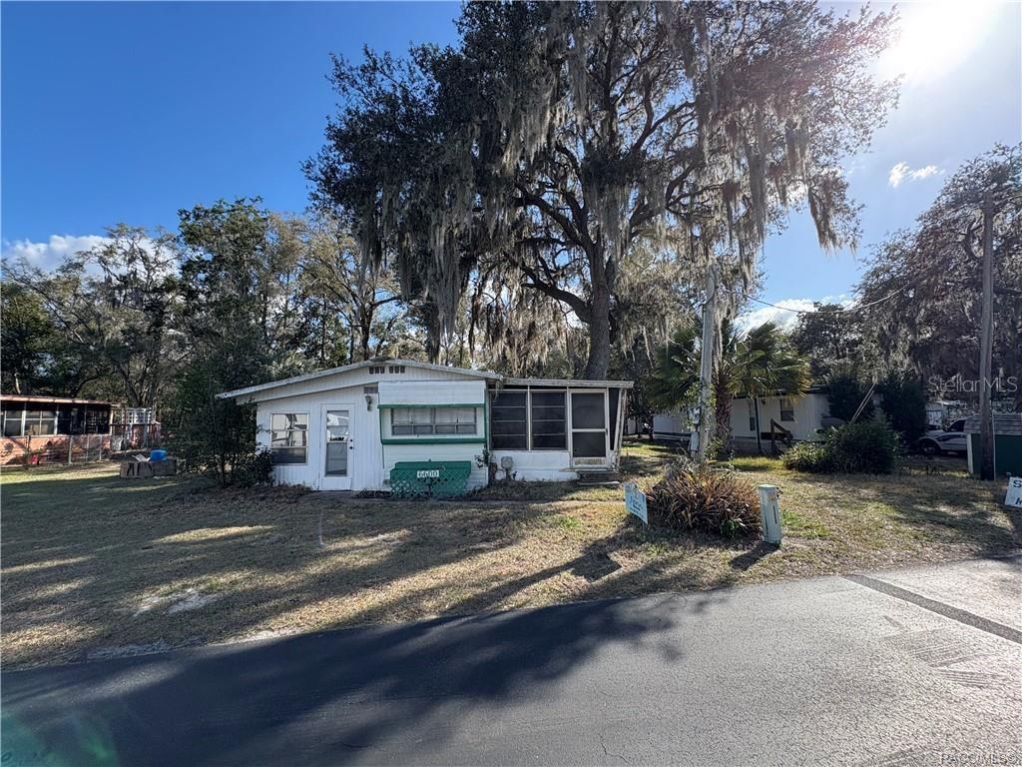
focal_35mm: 14
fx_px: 413
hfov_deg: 102.1
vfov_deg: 85.7
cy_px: 384
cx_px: 511
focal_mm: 2.22
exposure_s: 1/625
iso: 50
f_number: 2.2
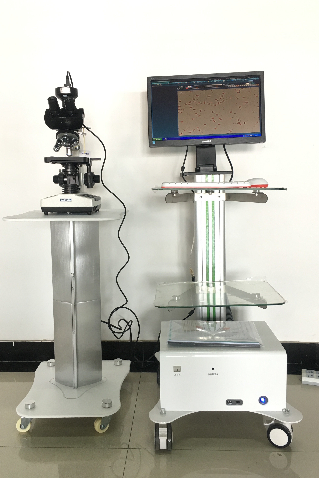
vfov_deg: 60.3
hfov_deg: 42.3
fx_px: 412
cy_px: 232
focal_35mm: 31
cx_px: 153
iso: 80
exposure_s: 1/33
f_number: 2.2
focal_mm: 4.15
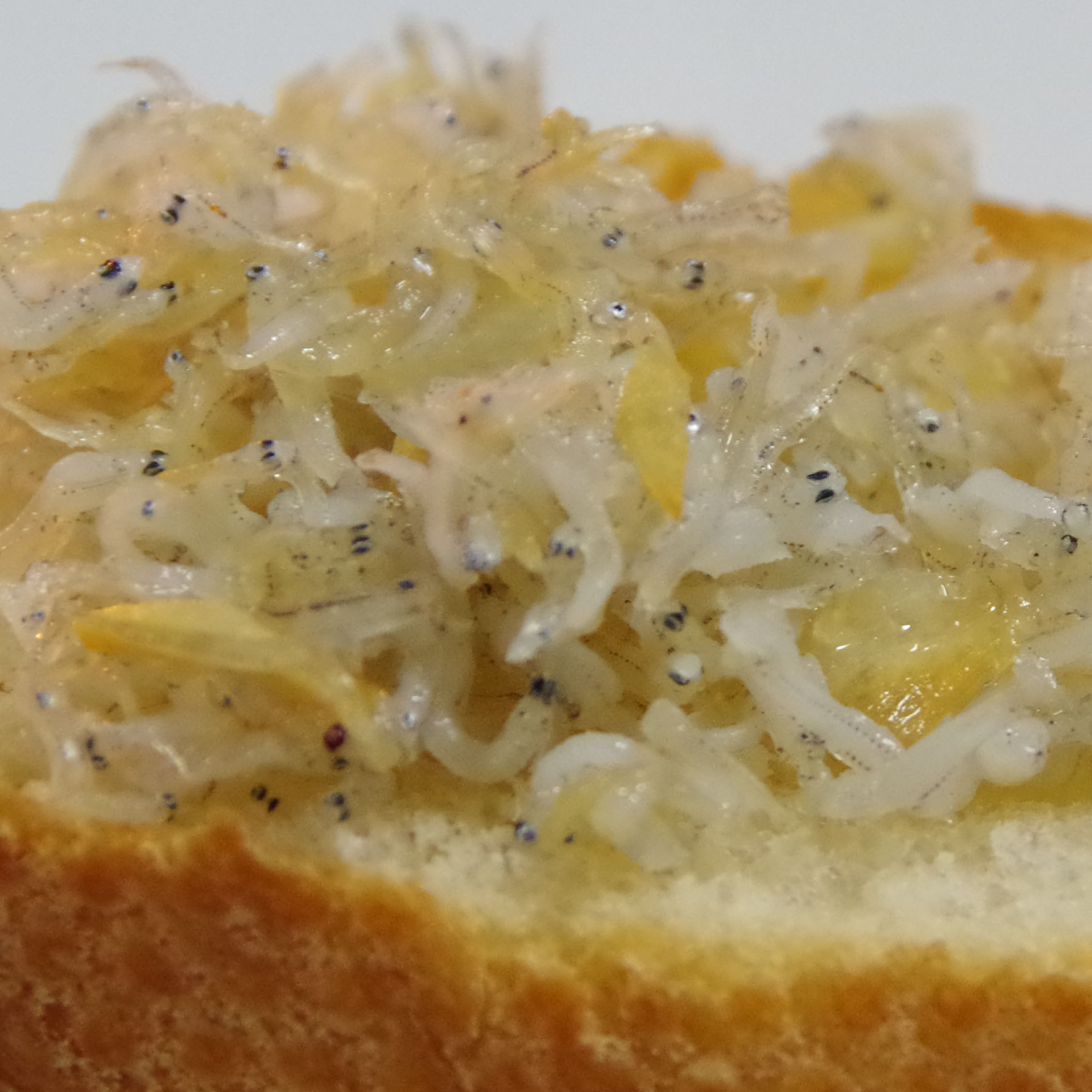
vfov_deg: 8.2
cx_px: 983
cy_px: 468
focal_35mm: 213
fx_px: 7602
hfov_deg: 8.2
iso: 3200
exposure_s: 1/25
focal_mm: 60
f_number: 5.6
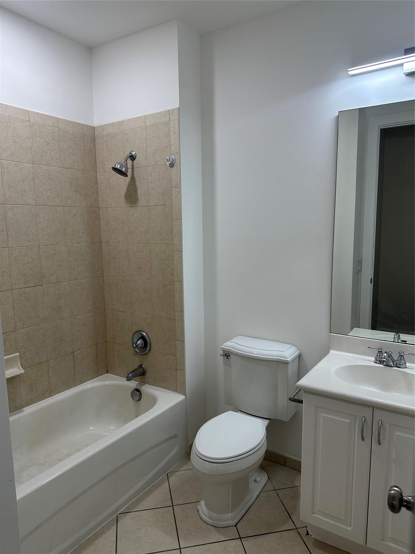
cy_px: 277
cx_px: 208
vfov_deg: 71.6
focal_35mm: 24
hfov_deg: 56.8
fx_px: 384
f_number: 1.78
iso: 100
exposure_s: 1/120
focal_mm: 6.86
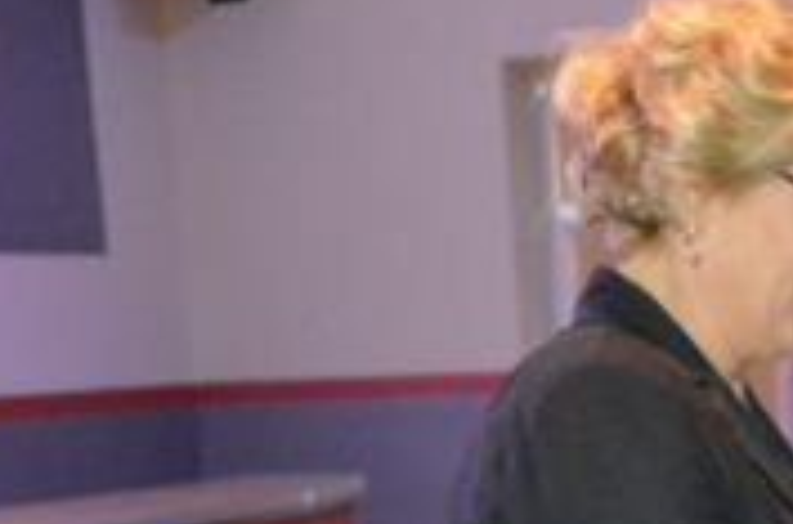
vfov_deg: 11.8
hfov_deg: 16.7
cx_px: 1156
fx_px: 2482
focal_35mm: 113
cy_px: 631
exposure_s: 1/60
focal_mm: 22
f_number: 3.8
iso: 3200
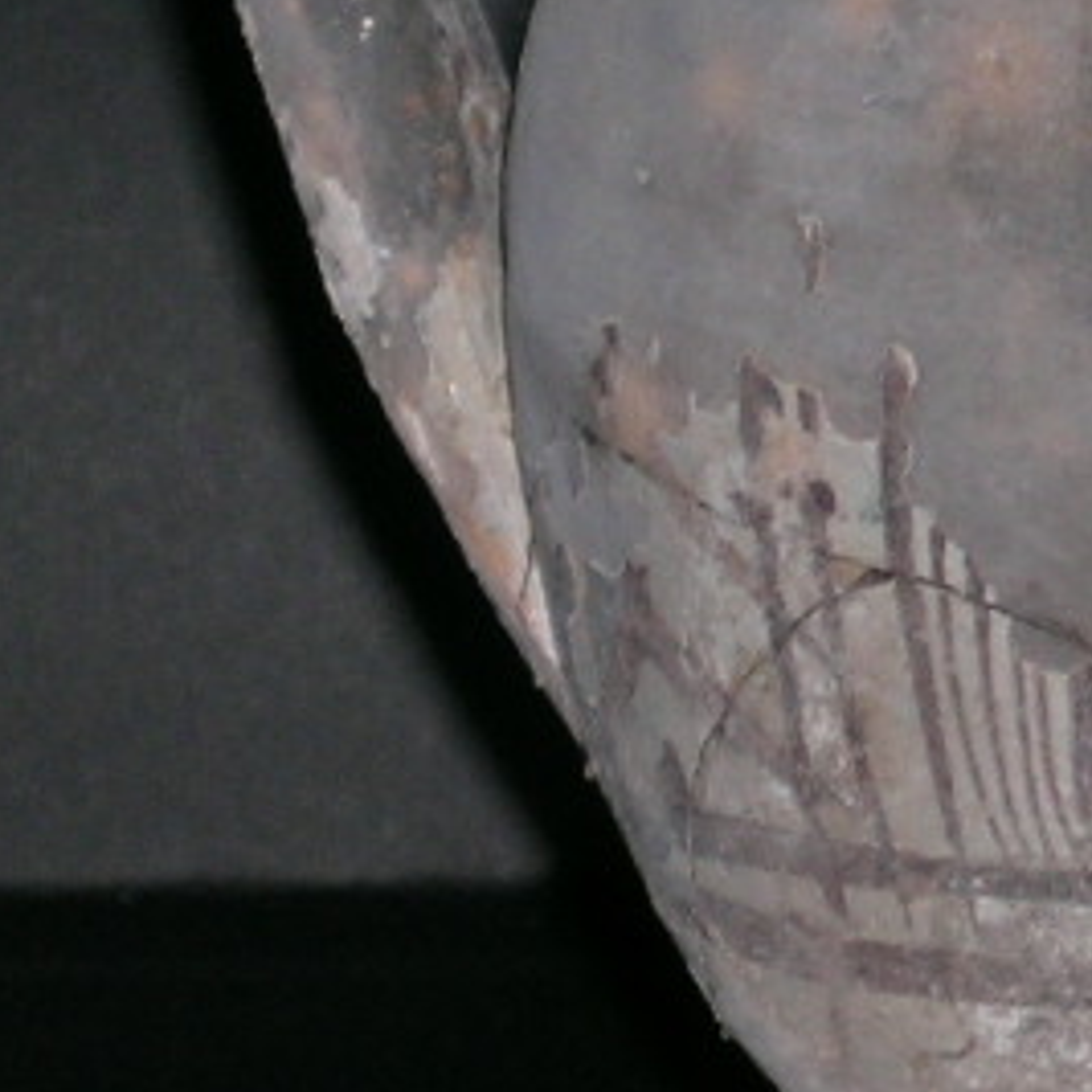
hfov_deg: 4.5
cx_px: 1910
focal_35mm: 382
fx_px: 13634
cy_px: -45
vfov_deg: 4.6
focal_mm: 18.8
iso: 50
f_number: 4.3
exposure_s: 1/121
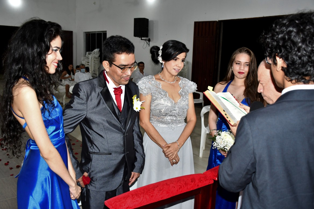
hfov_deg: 51.9
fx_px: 323
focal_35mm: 37
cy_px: 107
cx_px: 157
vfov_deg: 35.9
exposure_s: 1/60
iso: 1250
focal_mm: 24
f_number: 3.8
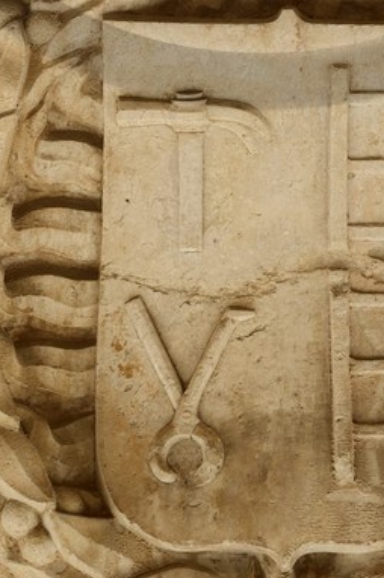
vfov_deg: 6.9
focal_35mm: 293
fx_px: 4696
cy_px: -363
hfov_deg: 4.7
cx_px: 264
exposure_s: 1/160
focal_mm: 70
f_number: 8
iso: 200
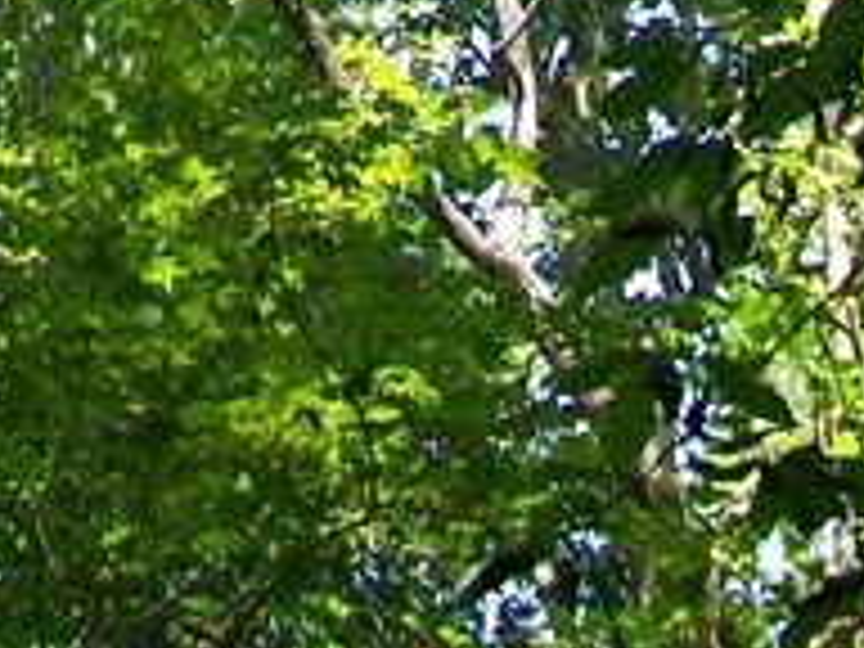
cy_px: -788
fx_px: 4518
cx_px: -234
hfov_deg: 10.7
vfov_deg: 7.7
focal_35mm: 181
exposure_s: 1/160
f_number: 2.7
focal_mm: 6.1
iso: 64
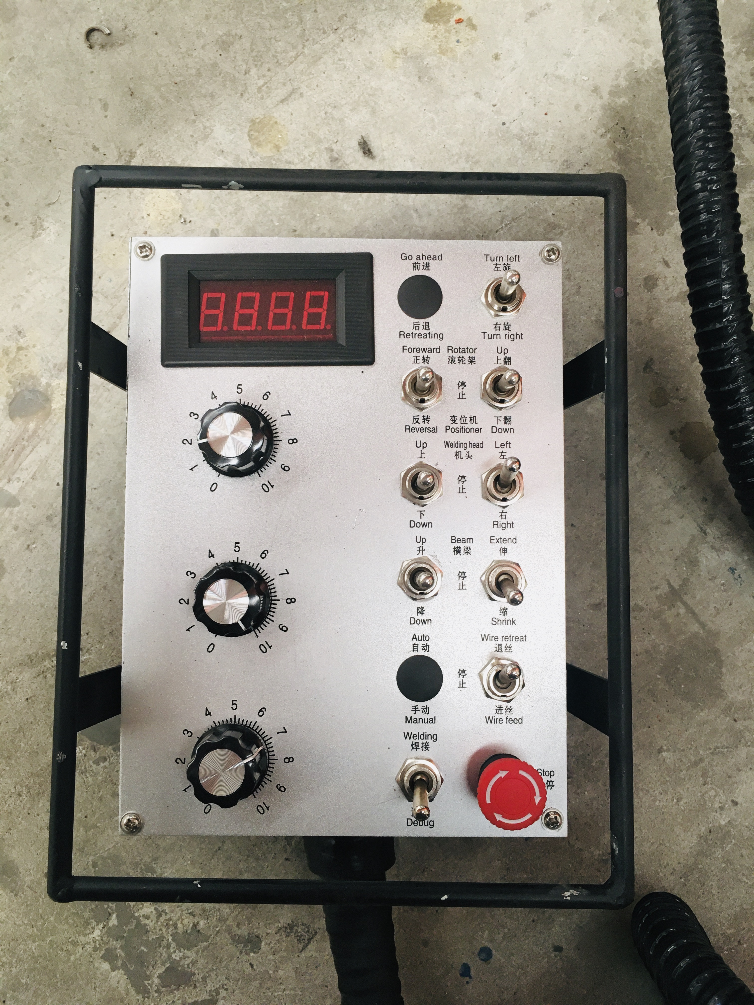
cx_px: 377
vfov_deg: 61.7
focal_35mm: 29
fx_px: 842
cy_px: 502
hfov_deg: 48.2
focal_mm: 4.15
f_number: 2.2
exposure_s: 1/33
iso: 50
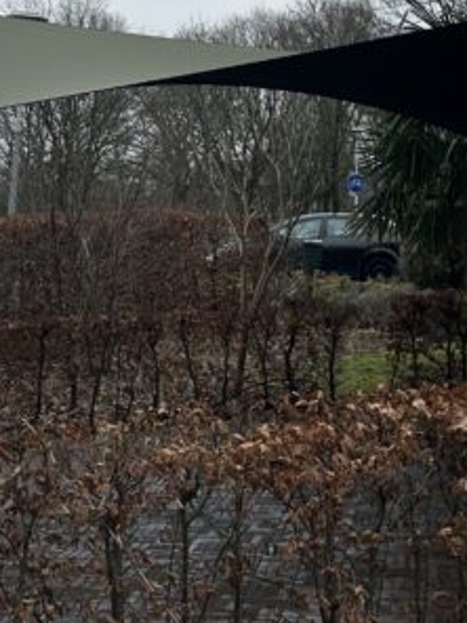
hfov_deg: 17.8
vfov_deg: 22.4
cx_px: 255
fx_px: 1493
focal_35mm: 83
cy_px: -46
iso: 80
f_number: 1.78
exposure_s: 1/1473
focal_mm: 6.86
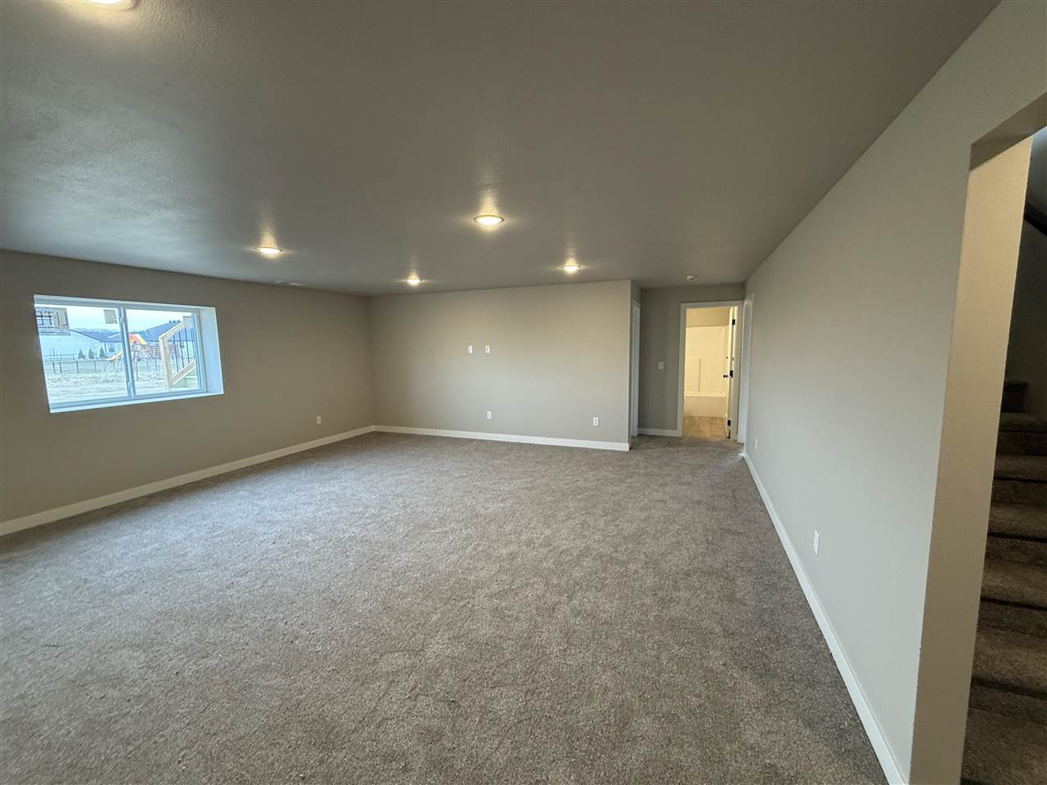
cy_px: 392
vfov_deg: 85.7
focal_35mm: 14
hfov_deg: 102.1
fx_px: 423
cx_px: 524
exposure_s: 1/120
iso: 320
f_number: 2.2
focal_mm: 2.22
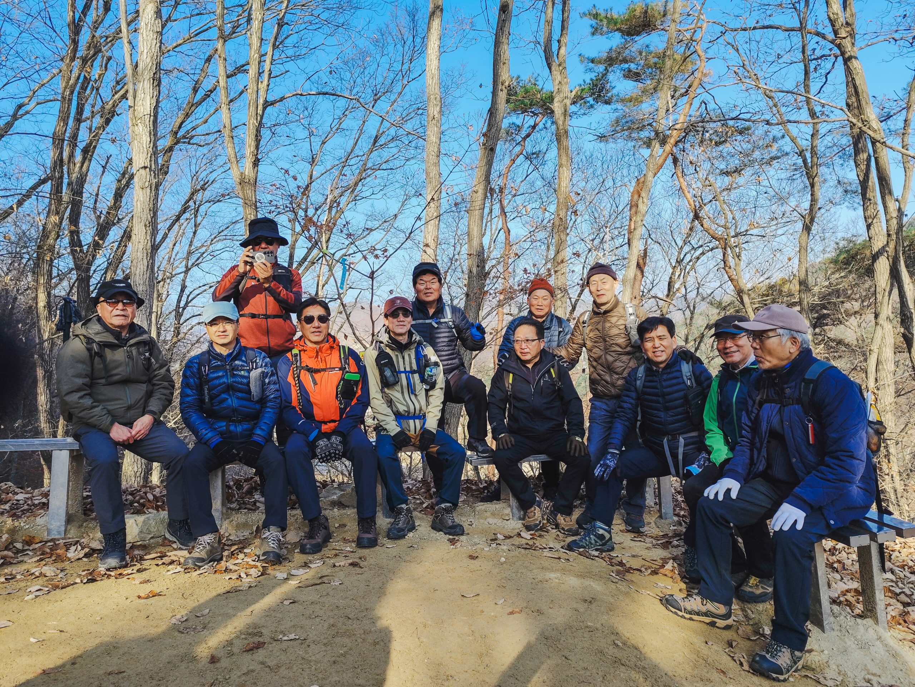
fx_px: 608
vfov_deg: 58.9
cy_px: 344
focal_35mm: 23
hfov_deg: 73.9
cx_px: 458
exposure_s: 1/380
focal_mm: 6.14
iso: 50
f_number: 1.7
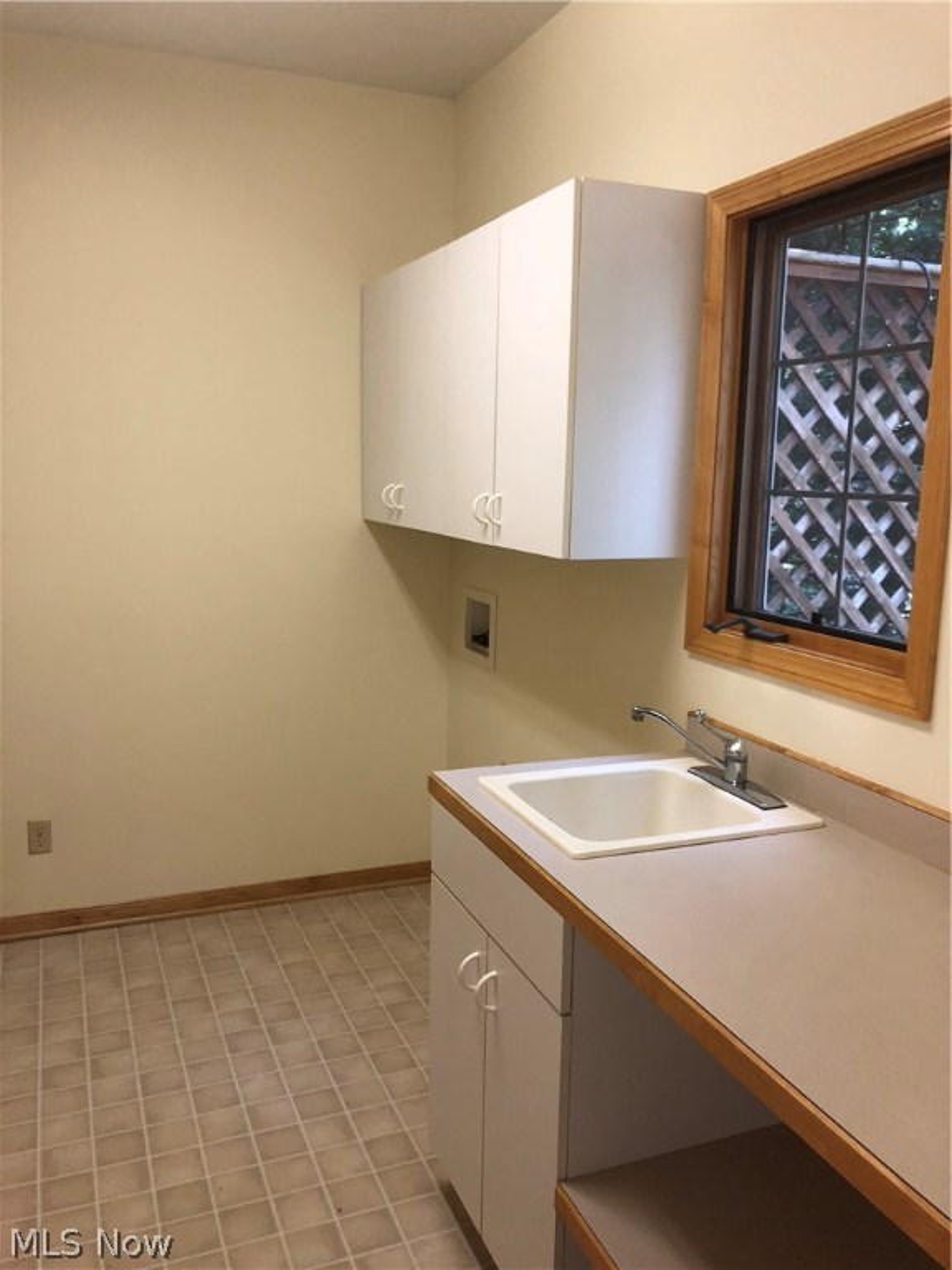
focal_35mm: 28
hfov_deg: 49.7
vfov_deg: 63.4
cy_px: 635
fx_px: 1027
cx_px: 476
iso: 64
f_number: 1.8
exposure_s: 1/120
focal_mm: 3.99
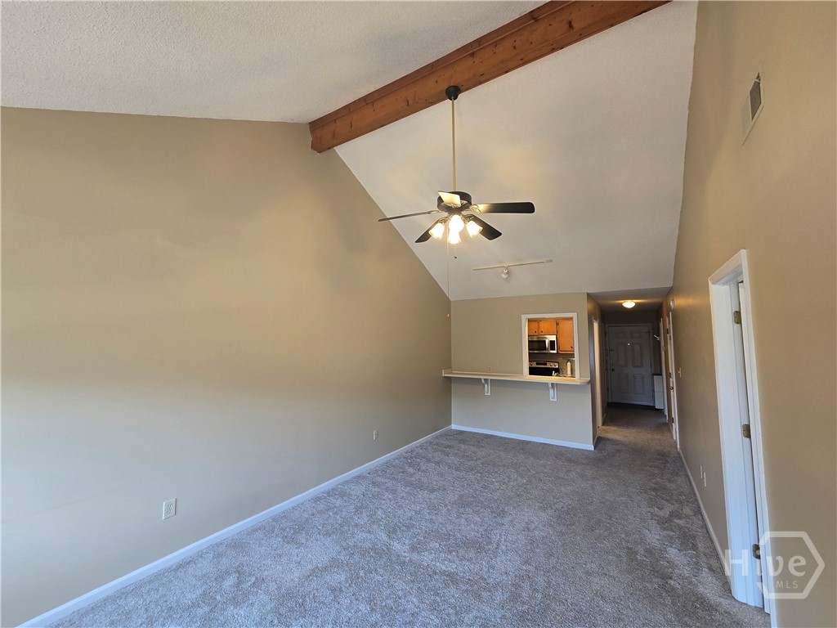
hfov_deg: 106.2
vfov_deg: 89.9
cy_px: 314
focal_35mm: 13
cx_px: 418
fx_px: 314
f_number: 2.2
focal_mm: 2.2
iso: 50
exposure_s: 1/60
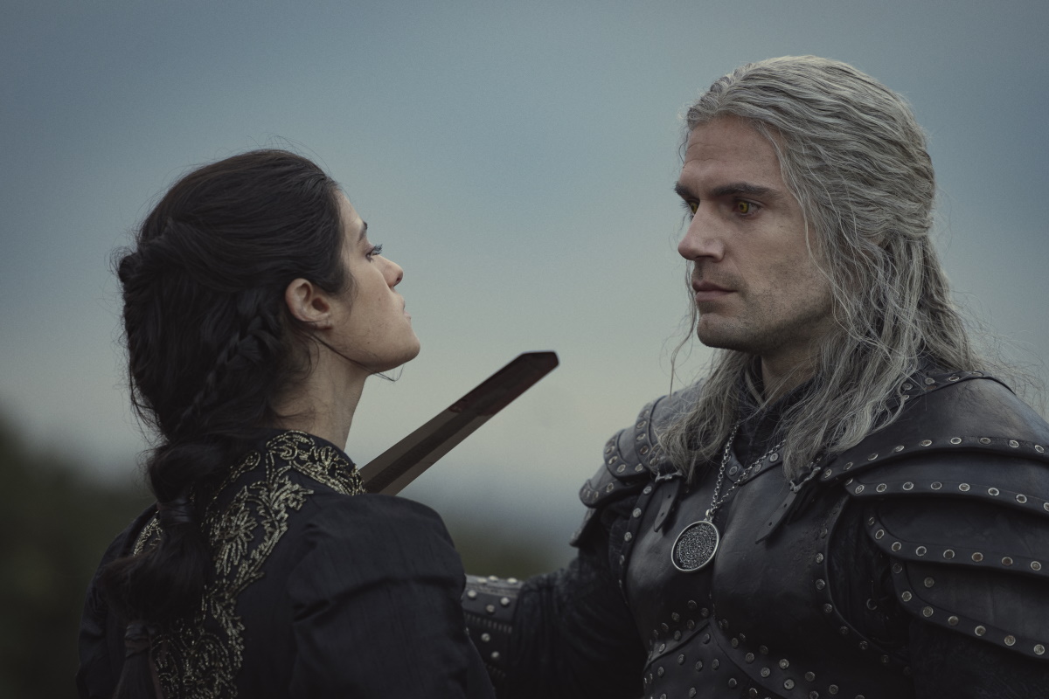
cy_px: 350
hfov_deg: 7.2
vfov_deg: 4.8
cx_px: 524
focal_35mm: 285
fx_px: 8304
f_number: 2.8
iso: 500
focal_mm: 190
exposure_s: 1/500
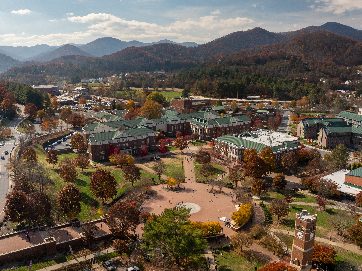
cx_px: 178
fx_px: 303
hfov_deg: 61.7
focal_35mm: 29
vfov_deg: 48.1
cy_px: 125
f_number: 4
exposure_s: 1/200
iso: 100
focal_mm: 12.29
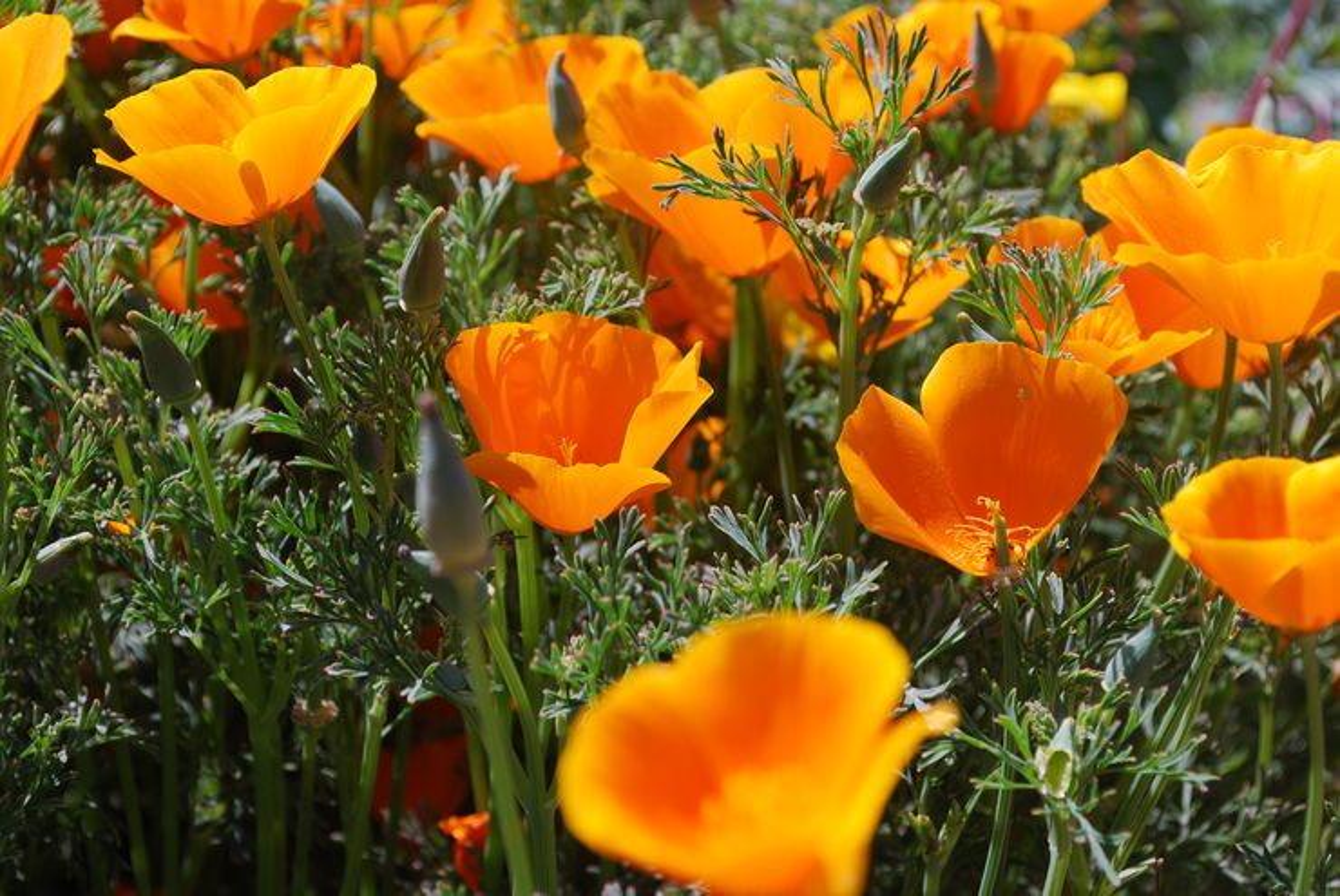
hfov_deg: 26.0
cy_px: 448
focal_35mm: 78
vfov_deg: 17.5
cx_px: 670
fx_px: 2906
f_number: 8
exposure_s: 1/200
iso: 100
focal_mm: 52
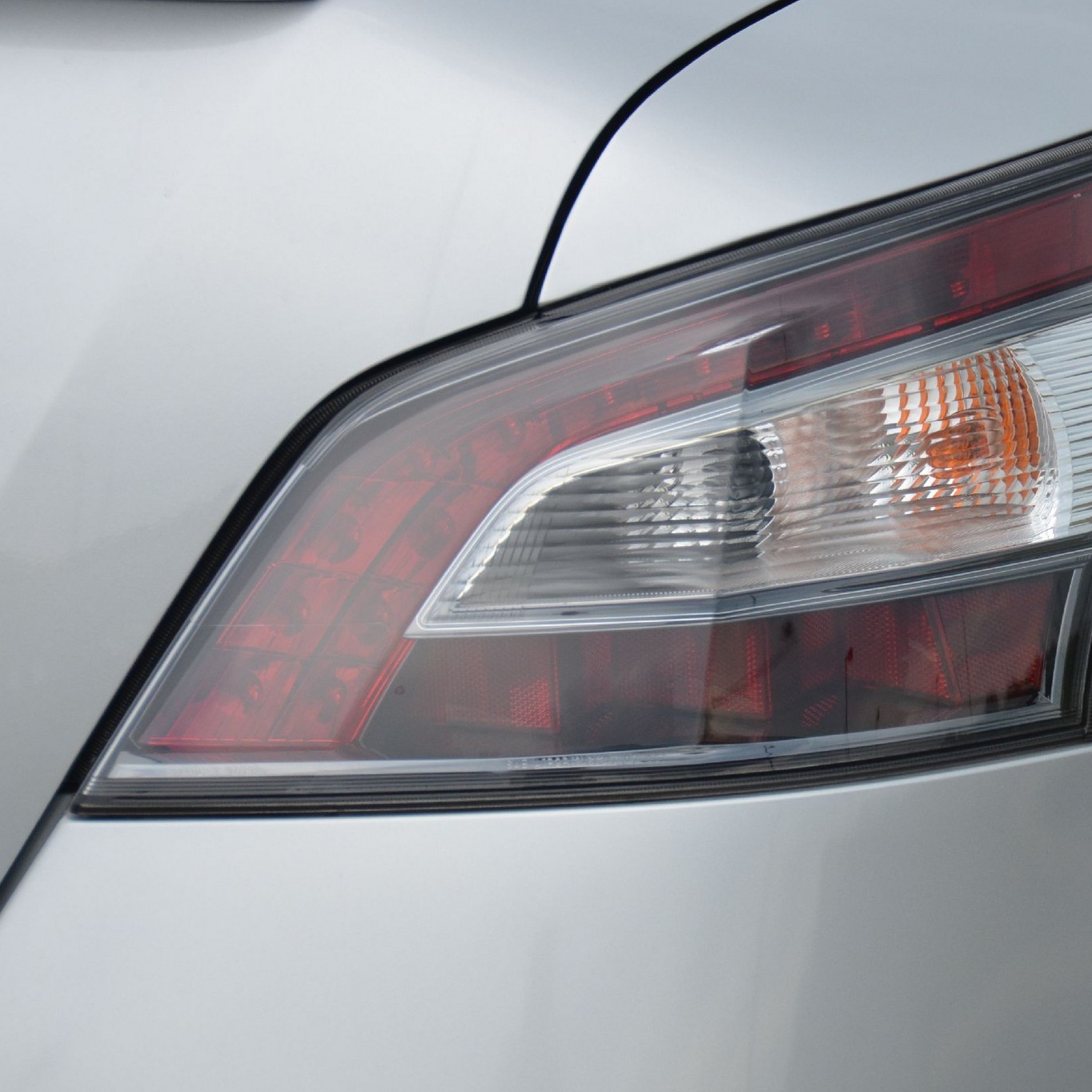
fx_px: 8736
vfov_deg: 7.2
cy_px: 448
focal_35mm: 245
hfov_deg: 7.1
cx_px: 807
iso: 640
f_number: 5.3
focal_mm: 105
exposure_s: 1/1000
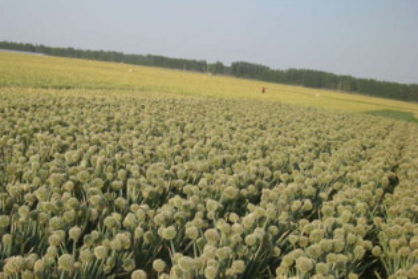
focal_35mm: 52
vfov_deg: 26.0
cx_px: 139
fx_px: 604
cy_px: 161
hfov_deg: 37.8
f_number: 5.7
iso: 64
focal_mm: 5.7
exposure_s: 1/171
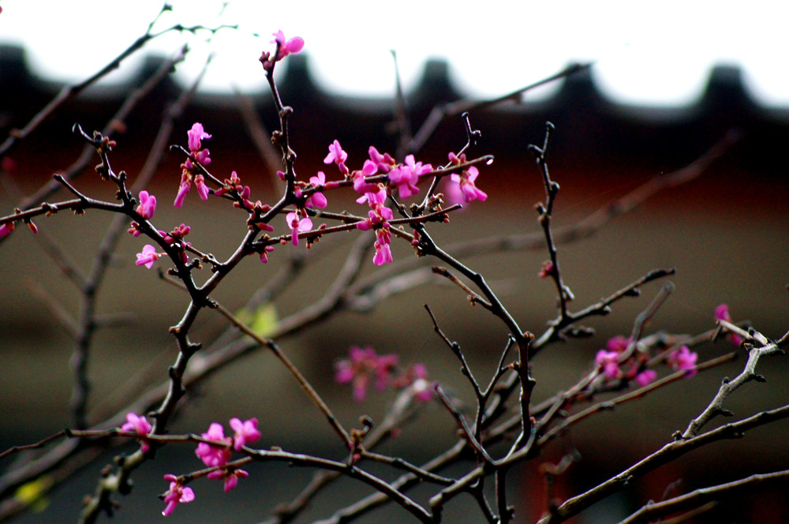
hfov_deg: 6.9
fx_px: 6566
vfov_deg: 4.6
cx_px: 394
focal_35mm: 300
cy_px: 262
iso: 1600
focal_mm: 200
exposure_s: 1/250
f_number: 5.6
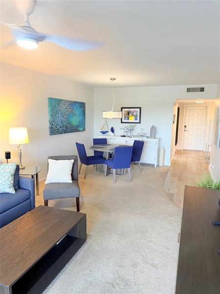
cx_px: 110
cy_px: 147
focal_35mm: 24
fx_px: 203
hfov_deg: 56.8
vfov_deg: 71.6
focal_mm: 6.76
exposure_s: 1/40
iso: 80
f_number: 1.78
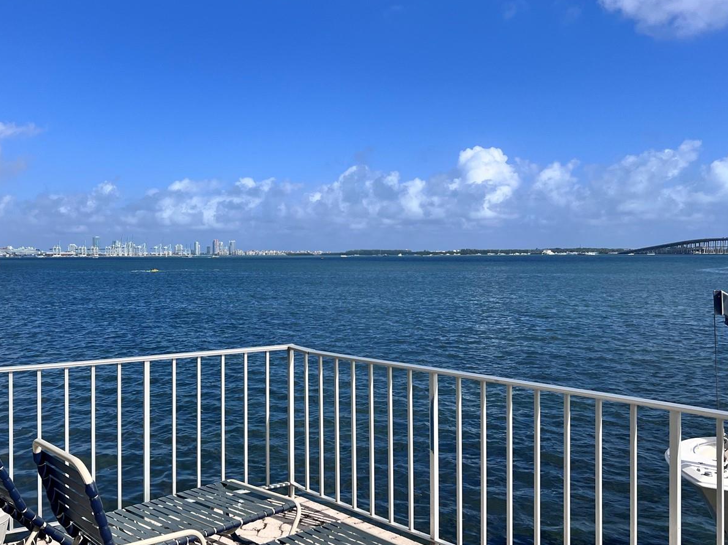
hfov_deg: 52.2
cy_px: 264
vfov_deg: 40.7
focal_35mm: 35
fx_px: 736
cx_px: 282
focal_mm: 5.7
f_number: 1.5
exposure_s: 1/7463
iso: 50
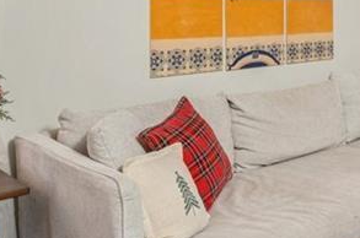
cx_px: 399
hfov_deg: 34.6
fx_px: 489
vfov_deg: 27.2
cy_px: 74
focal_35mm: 49
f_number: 11
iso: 200
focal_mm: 14
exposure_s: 1/13
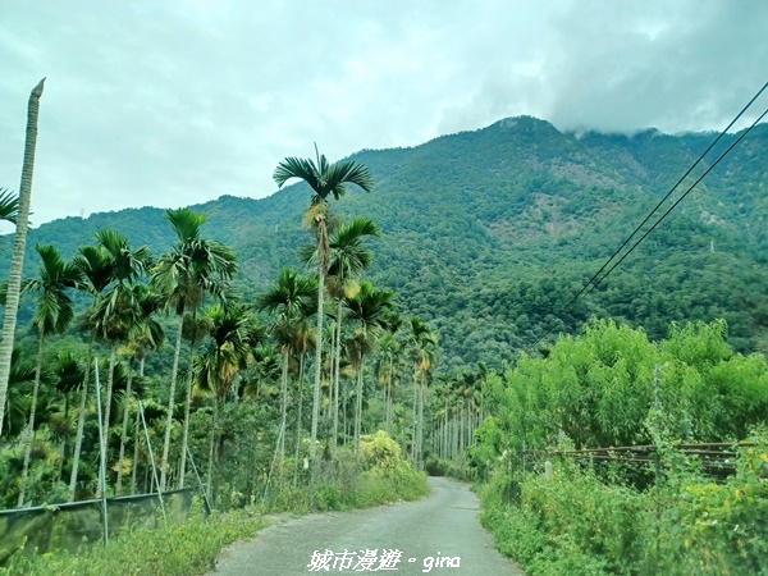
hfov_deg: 69.4
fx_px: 555
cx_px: 384
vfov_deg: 54.9
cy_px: 288
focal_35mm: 25
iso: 32
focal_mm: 4.6
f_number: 1.8
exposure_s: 1/150
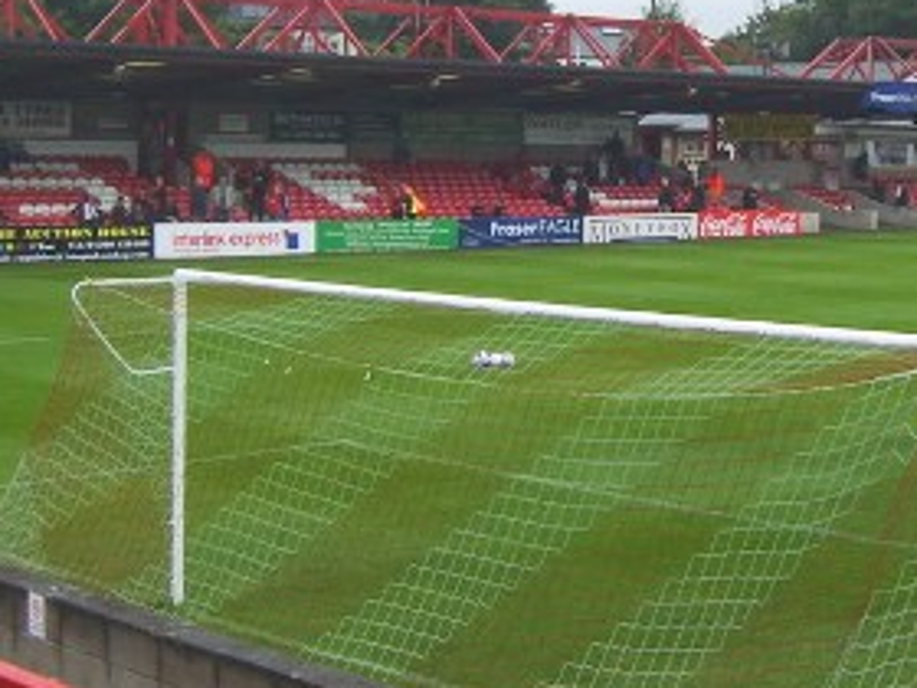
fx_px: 1987
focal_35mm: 75
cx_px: 665
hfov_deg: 25.7
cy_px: 220
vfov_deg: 19.6
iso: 50
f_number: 2.8
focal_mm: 7.4
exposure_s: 1/180
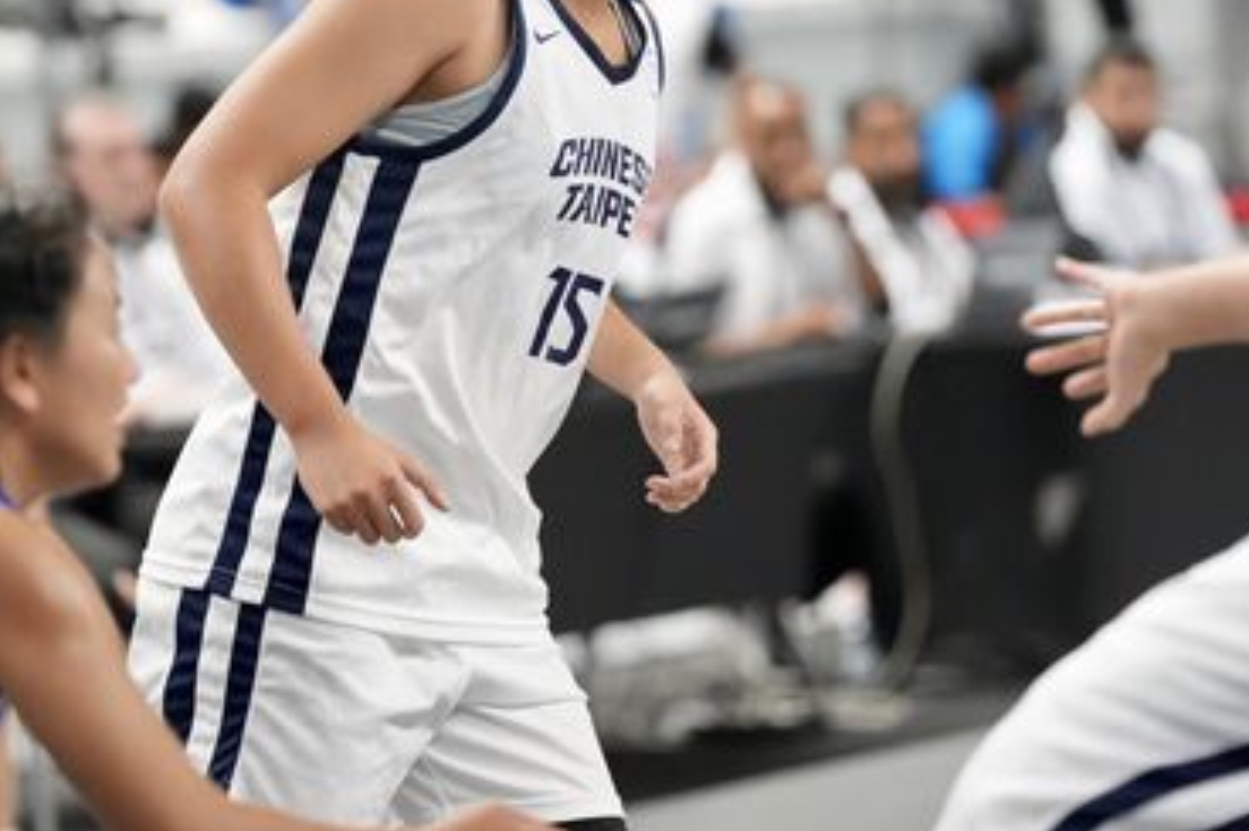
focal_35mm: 269
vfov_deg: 5.1
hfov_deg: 7.7
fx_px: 9328
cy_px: 265
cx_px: 580
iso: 6400
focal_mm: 165
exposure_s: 1/1000
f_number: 2.8
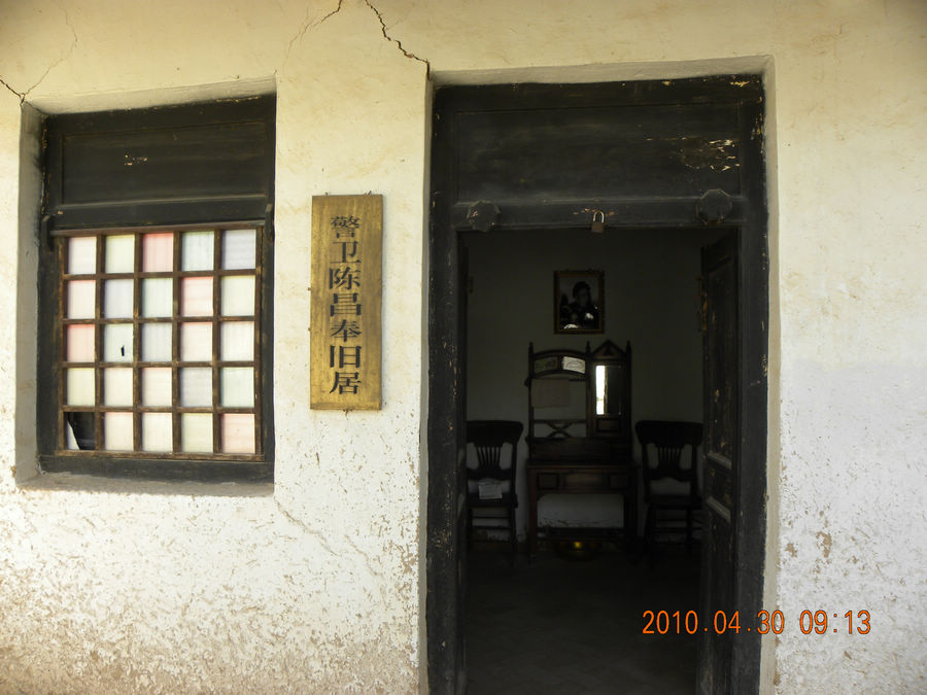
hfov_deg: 67.3
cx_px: 464
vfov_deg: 53.1
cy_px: 348
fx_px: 696
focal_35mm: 26
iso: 64
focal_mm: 4.6
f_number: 3.5
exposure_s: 1/116
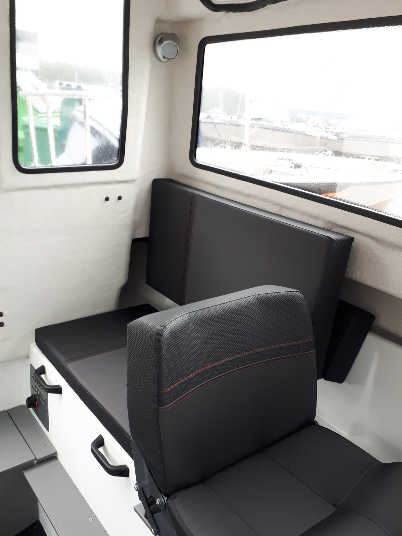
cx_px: 182
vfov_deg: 56.6
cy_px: 306
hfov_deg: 44.1
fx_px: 495
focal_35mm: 32
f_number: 1.9
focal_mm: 3.6
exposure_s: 1/33
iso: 100
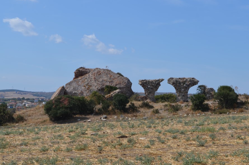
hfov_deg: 24.7
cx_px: 158
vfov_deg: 16.6
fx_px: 566
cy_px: 102
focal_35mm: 82
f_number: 9
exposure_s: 1/320
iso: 100
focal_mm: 42
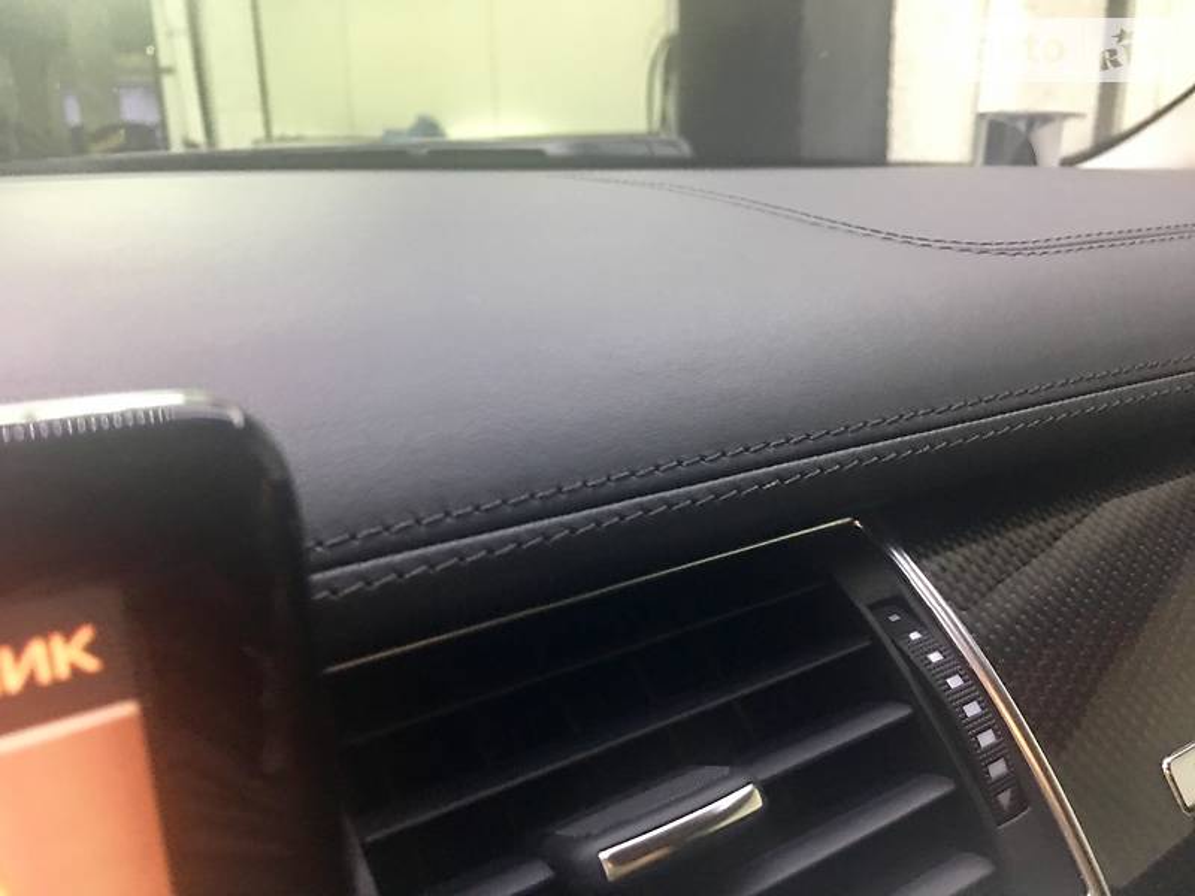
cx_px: 598
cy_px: 448
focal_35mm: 29
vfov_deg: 48.2
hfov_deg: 61.7
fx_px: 1001
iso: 80
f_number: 2.2
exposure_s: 1/10
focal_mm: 4.2
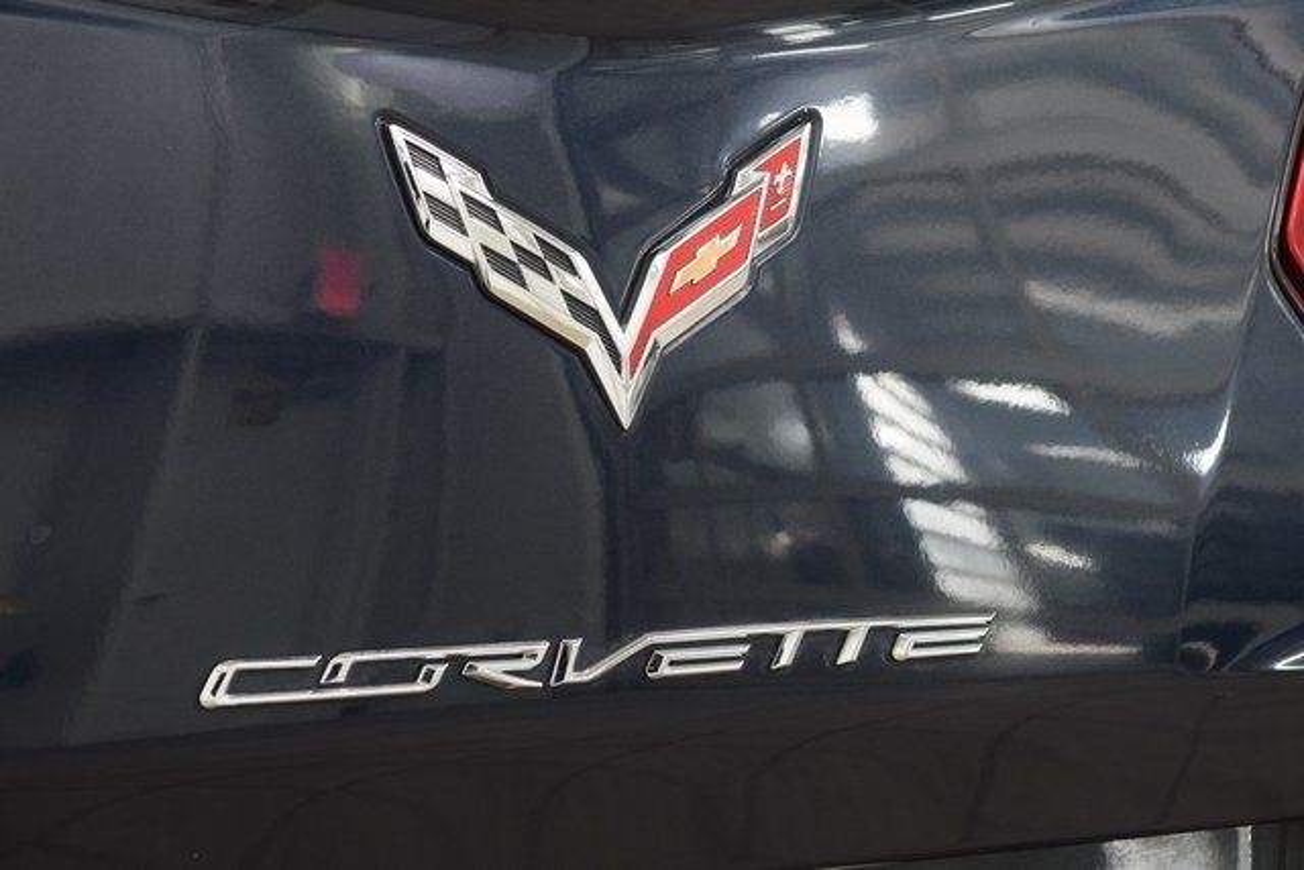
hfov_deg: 19.5
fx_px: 3804
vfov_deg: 13.0
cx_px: 652
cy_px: 435
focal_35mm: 105
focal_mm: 70
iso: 1600
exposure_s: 1/30
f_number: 5.6
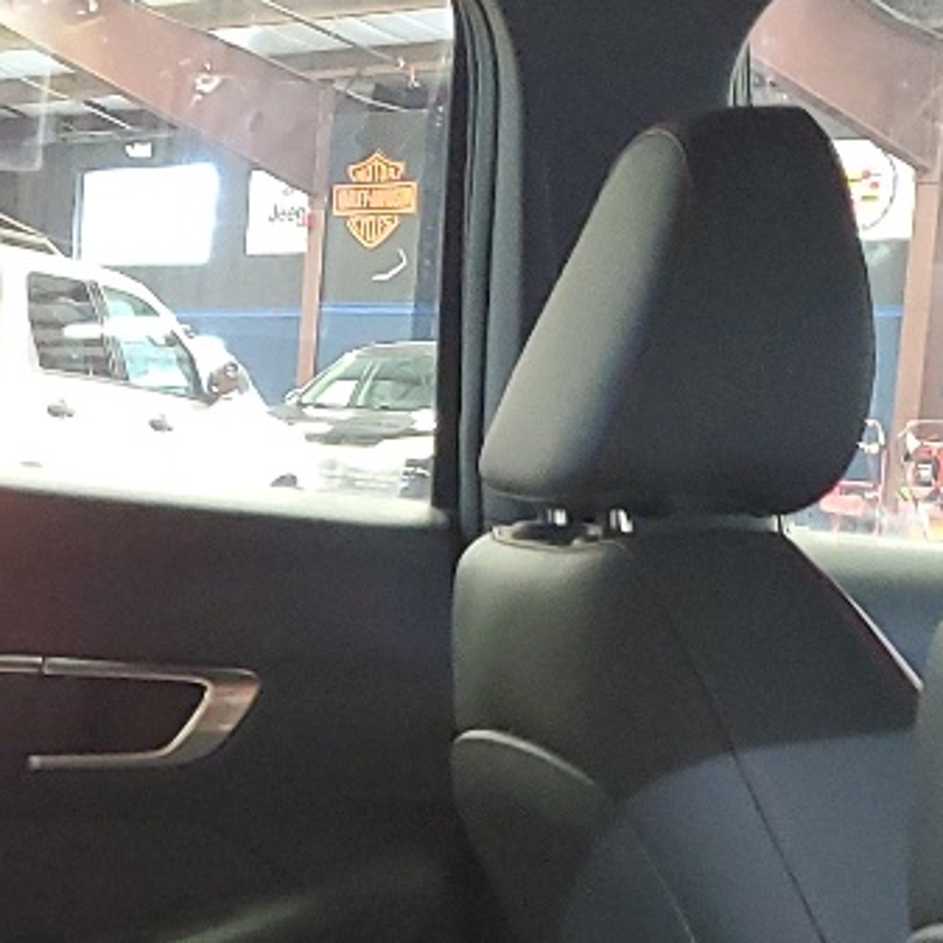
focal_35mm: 109
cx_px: -48
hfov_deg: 15.6
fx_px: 3359
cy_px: 1072
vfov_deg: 15.5
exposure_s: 1/17
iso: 301
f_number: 1.5
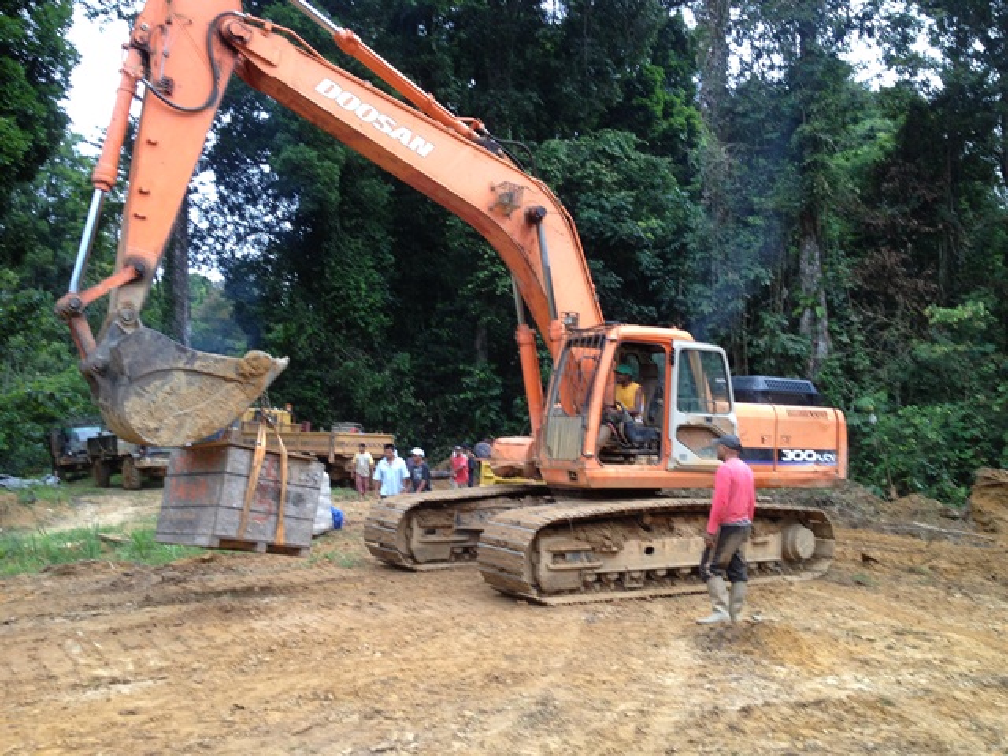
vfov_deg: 40.7
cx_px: 504
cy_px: 378
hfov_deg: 52.6
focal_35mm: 35
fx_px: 1019
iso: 100
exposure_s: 1/120
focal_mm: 4.28
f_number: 2.4
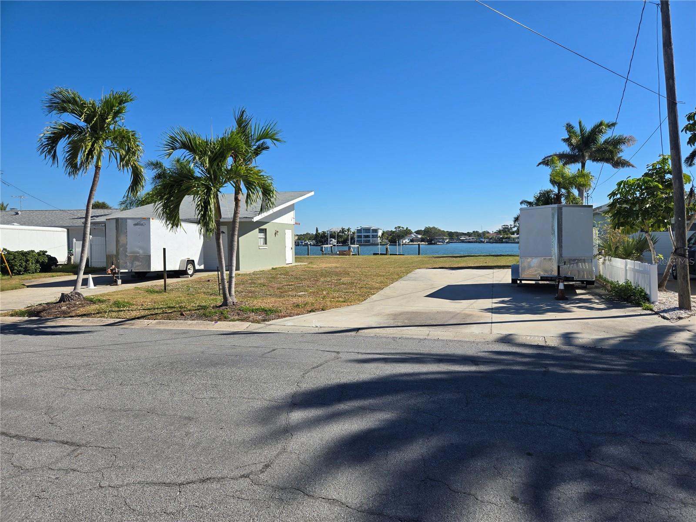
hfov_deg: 73.9
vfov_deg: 58.9
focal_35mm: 23
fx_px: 462
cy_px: 261
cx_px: 348
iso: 25
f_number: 1.8
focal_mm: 5.4
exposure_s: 1/2204
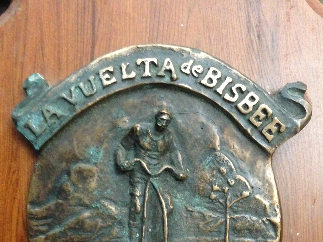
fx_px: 420
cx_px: 159
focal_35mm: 45
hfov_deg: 42.1
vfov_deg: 31.4
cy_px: 193
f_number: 2.4
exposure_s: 1/15
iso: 800
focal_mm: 4.13
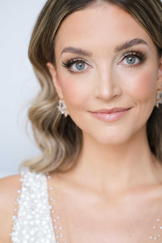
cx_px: 106
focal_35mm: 71
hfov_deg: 19.1
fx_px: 479
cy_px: 127
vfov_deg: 28.4
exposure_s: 1/220
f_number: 2
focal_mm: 35
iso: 160
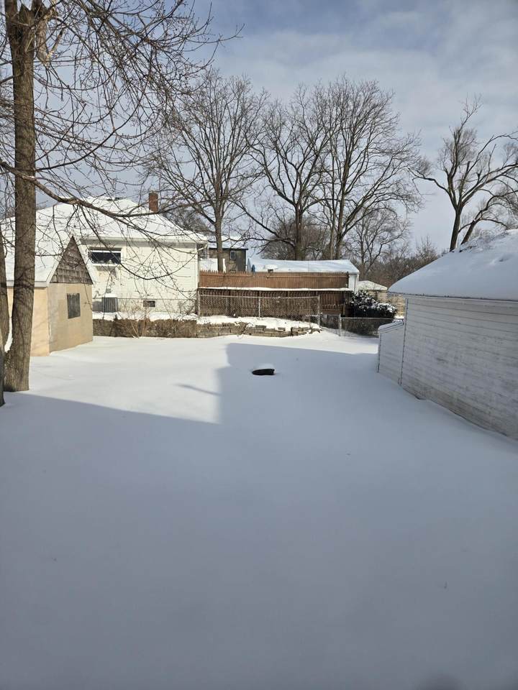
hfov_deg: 58.9
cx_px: 259
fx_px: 459
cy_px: 345
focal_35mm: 23
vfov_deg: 73.9
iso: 25
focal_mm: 5.4
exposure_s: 1/1789
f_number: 1.8
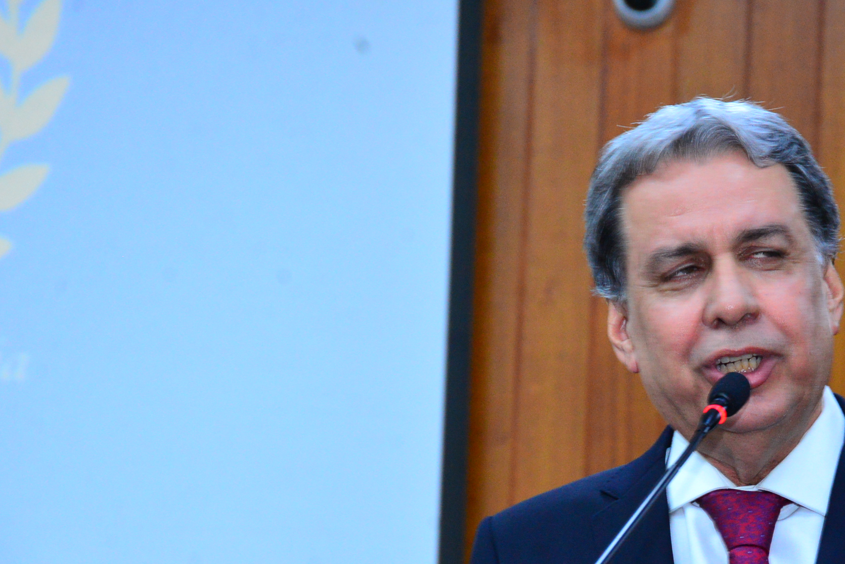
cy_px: 503
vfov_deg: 8.5
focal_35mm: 162
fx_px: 3804
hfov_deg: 12.6
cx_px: 723
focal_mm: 90
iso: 3200
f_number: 5.6
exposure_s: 1/60
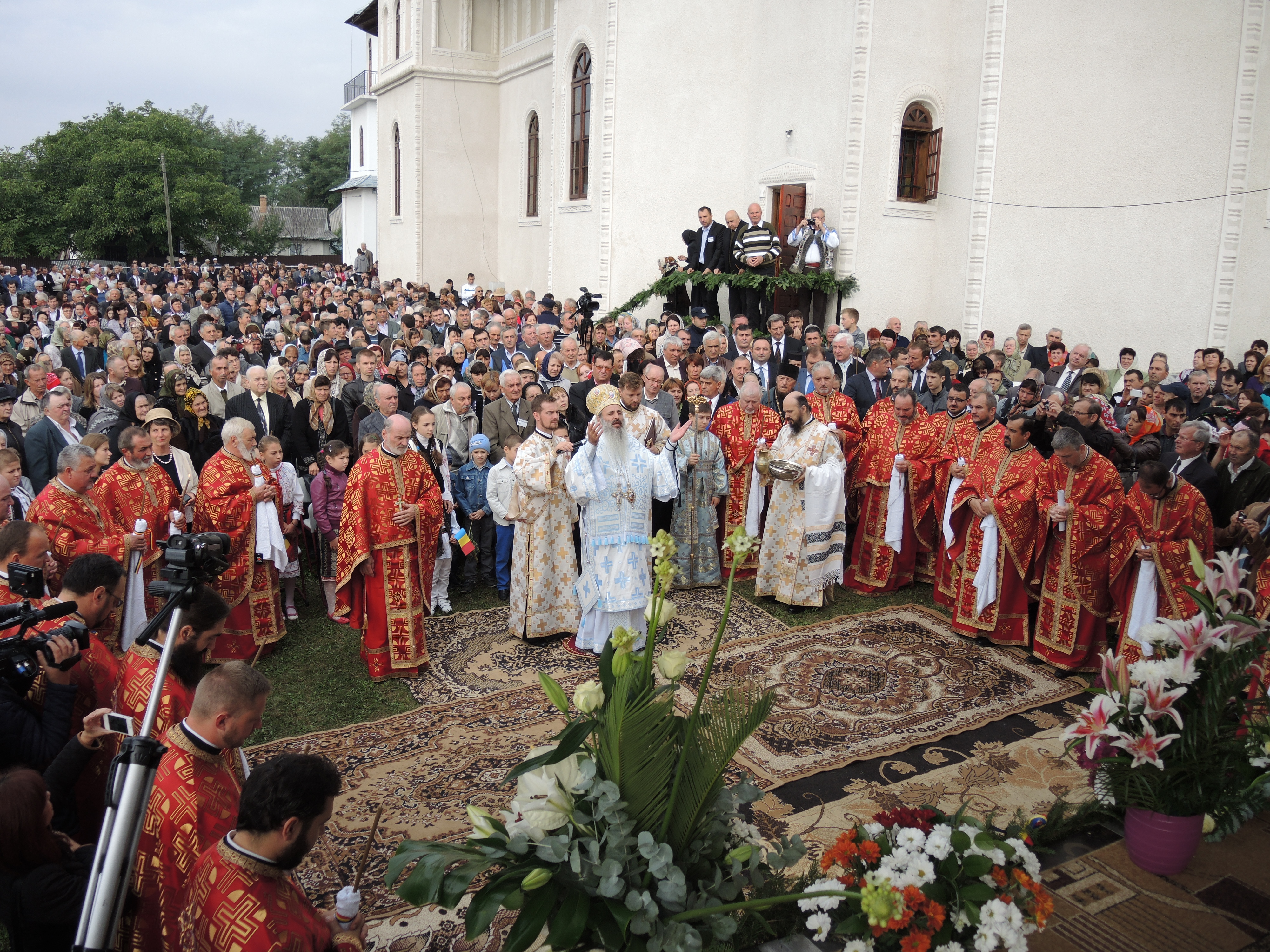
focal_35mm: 28
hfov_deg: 63.4
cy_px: 476
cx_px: 635
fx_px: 1027
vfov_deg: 49.7
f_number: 2
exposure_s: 1/1000
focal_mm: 6
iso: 100
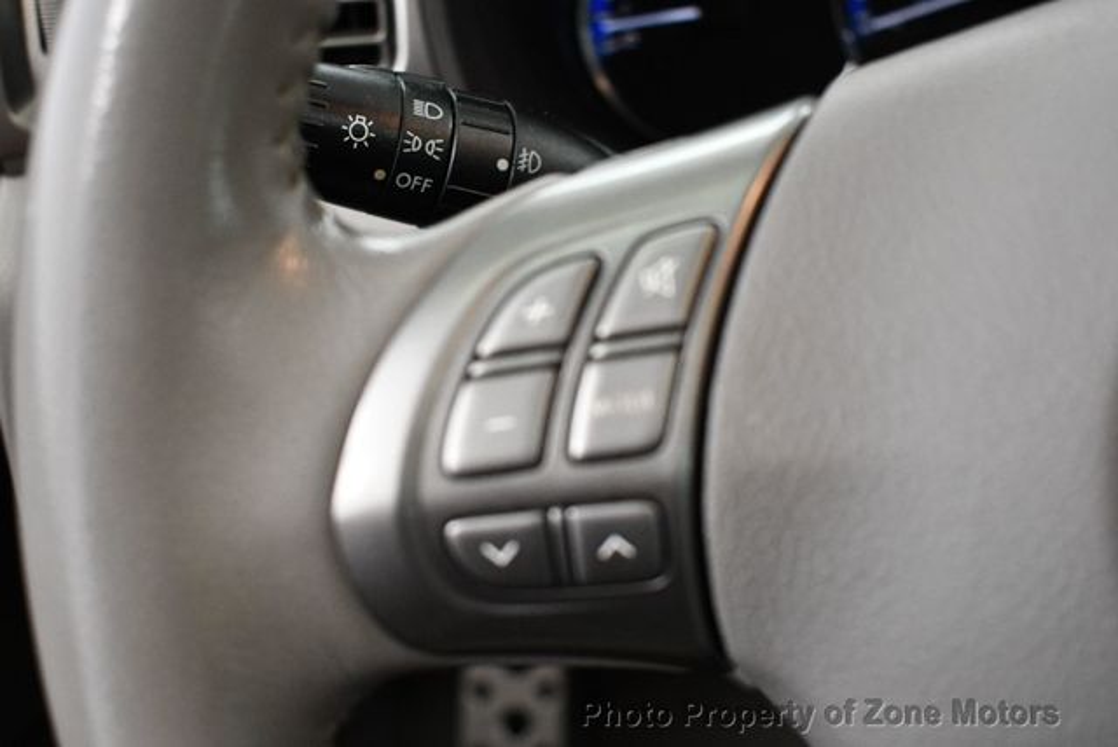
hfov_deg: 42.7
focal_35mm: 46
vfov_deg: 29.3
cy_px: 374
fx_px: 1430
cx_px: 559
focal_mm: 23
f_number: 3.8
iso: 2500
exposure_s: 1/125
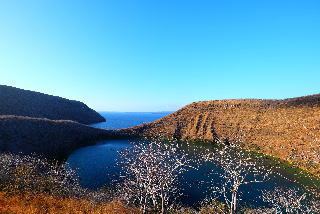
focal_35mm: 18
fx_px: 160
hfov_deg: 89.3
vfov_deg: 67.0
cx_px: 135
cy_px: 123
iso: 200
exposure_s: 1/350
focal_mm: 10
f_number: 5.6
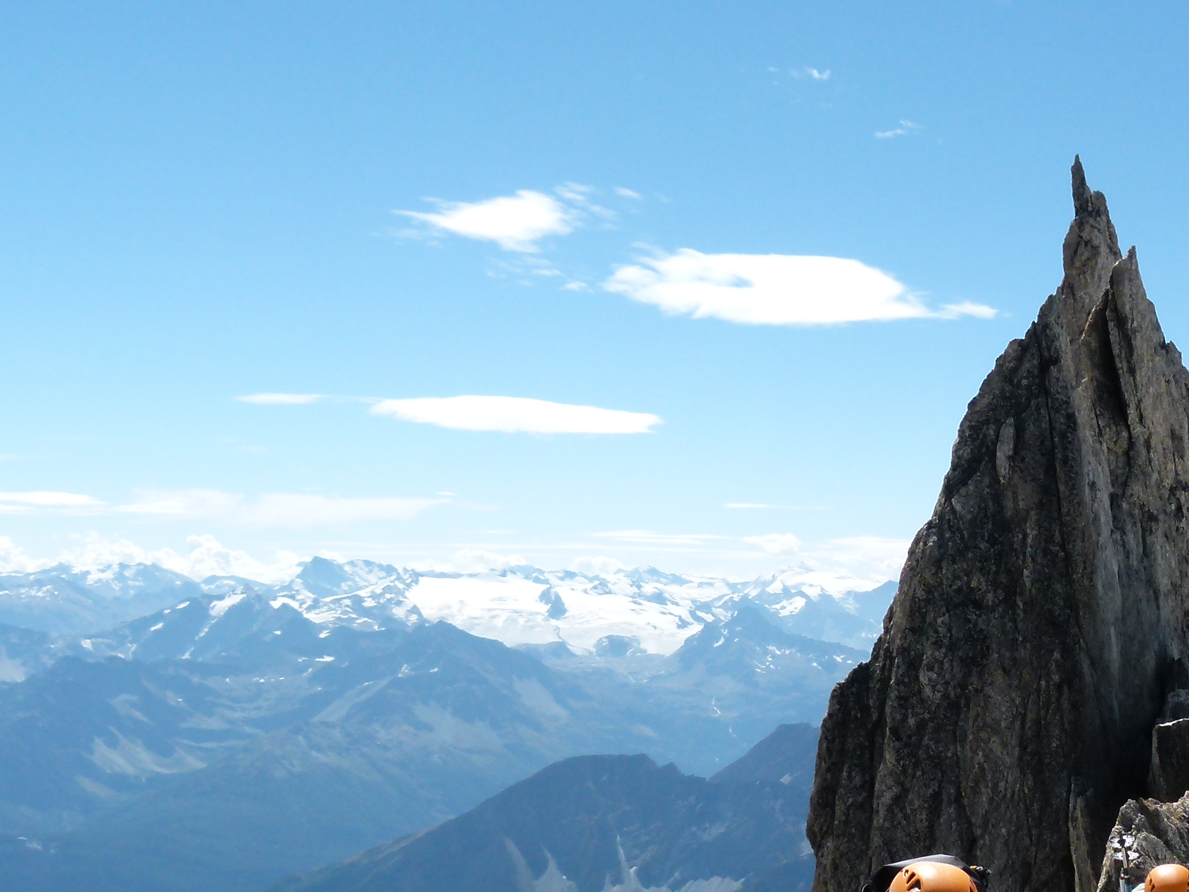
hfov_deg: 31.8
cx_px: 1039
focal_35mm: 58
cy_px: 600
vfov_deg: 25.1
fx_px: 1992
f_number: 4
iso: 100
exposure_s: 1/1300
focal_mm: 5.3
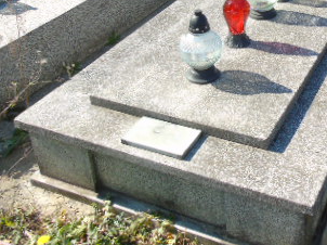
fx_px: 500
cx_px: 276
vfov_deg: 26.3
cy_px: 10
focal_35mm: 53
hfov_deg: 34.7
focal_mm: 4.4
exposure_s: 1/400
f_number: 3.4
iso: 80
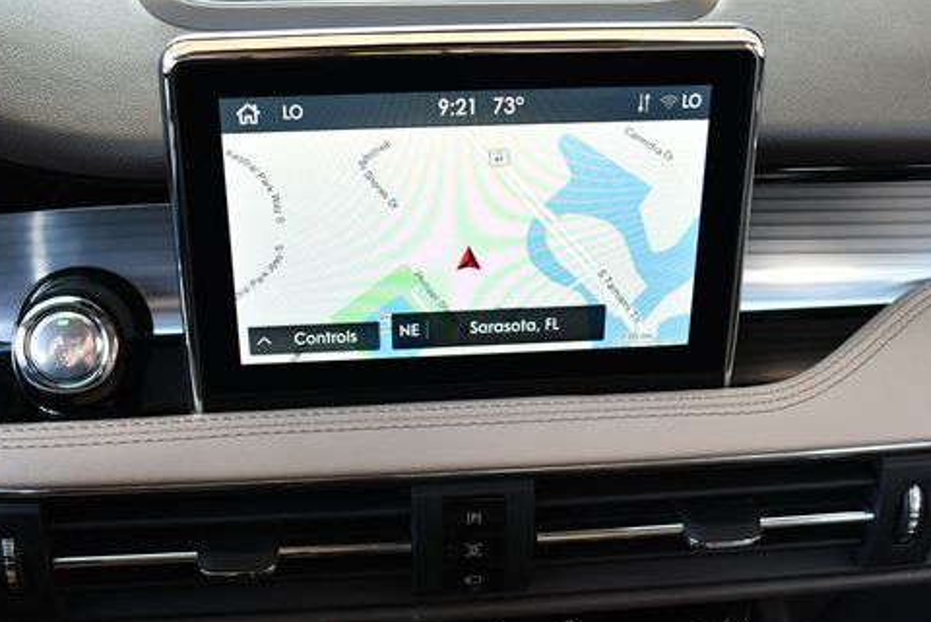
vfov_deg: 28.1
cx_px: 442
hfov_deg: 41.1
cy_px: 351
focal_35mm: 48
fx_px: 1242
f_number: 3.5
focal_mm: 18
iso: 800
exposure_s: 1/250
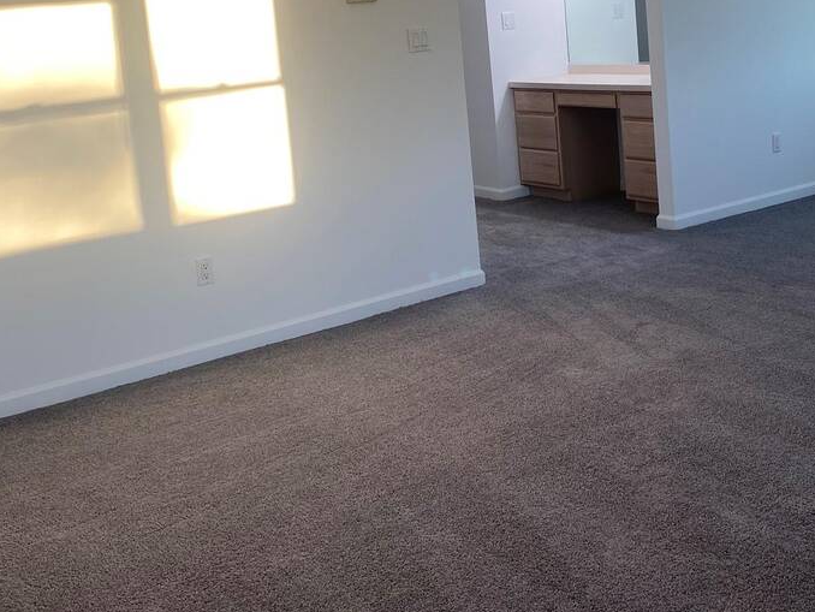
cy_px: 111
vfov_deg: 30.7
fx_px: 1083
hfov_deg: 40.8
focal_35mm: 46
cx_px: 524
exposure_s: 1/134
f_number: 1.8
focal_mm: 4.25
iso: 32
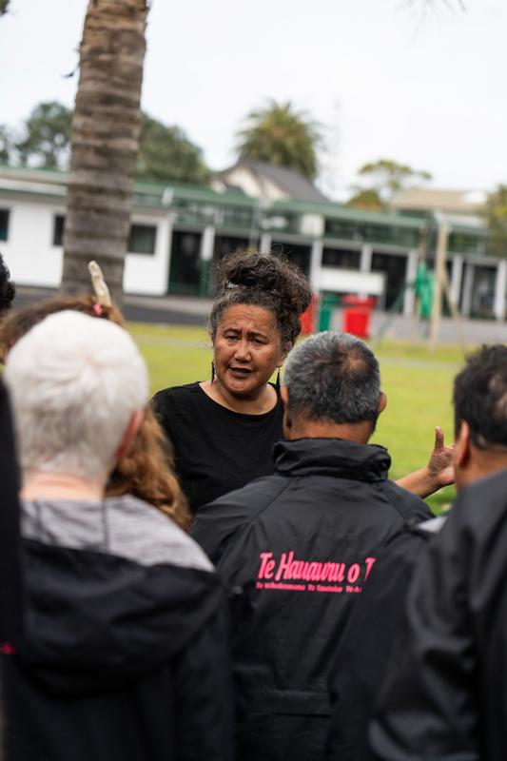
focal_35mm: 105
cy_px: 380
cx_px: 254
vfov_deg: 19.5
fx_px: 2219
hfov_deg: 13.0
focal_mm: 105
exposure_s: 1/1600
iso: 400
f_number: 4
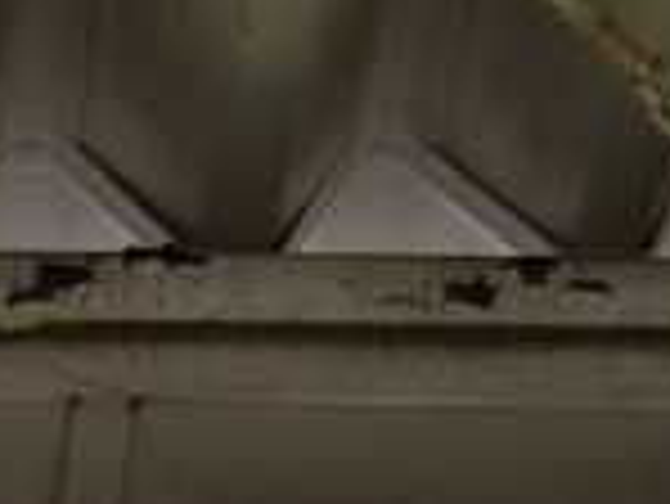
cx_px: -274
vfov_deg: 11.6
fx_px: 2324
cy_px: 855
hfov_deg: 15.4
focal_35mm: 120
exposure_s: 1/100
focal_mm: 4.9
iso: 64
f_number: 2.6
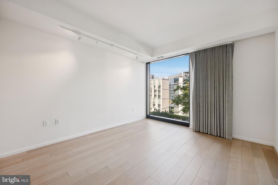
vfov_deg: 81.2
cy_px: 92
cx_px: 139
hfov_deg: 104.3
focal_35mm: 14
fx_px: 108
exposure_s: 1/250
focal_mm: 14
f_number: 7.1
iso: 400
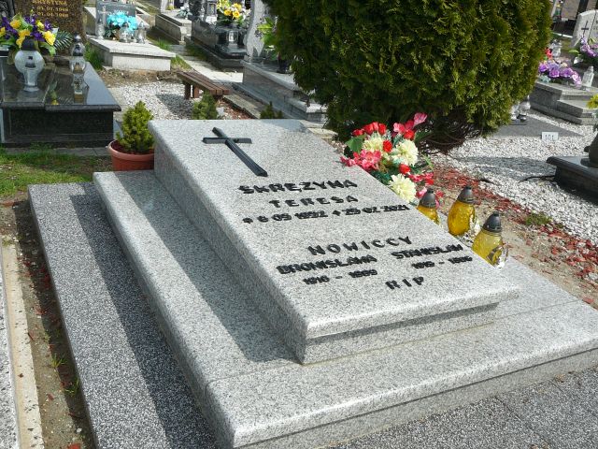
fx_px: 605
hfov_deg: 52.6
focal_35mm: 35
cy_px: 224
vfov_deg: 40.7
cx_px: 299
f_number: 5
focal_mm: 5.2
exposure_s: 1/400
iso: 80
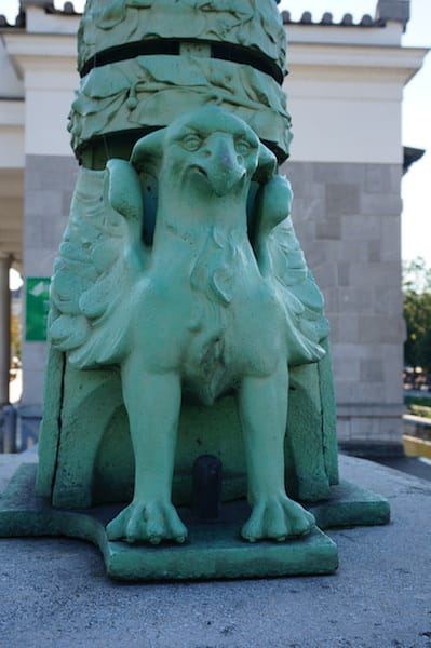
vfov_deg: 48.0
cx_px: 216
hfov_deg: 33.0
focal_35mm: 40
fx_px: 729
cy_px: 324
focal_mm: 27
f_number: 9
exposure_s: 1/80
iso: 100
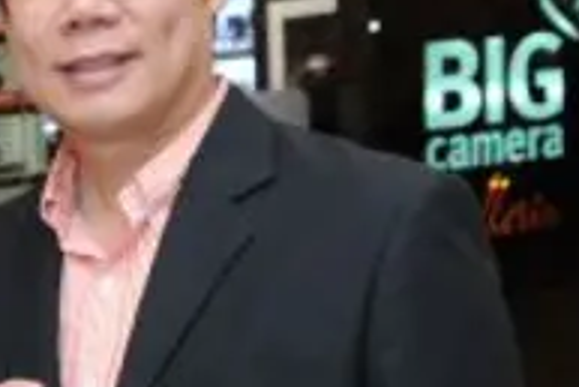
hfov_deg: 15.9
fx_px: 1754
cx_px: -474
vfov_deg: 12.4
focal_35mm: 109
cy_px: 436
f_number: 5.6
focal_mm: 27
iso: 1250
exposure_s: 1/60
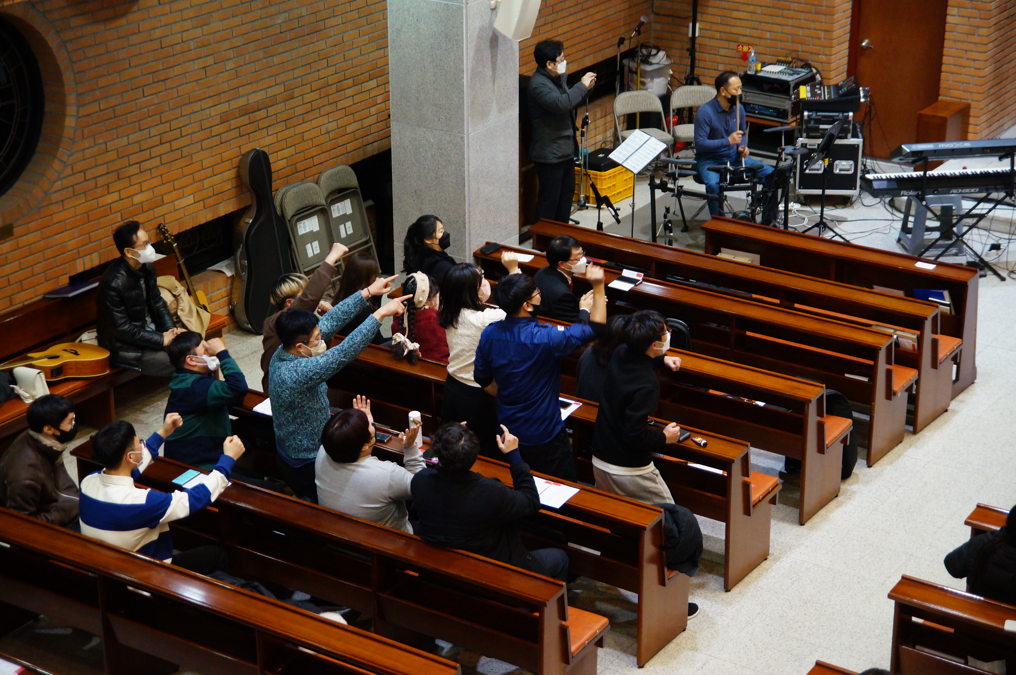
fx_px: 2114
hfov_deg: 27.0
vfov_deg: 18.1
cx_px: 508
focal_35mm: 75
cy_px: 338
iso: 1600
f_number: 2.8
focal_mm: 50
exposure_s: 1/200
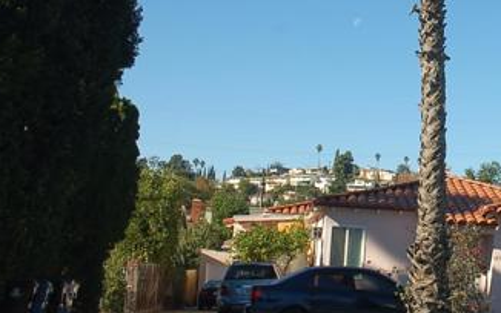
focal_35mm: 75
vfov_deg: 17.3
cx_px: 467
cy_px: 78
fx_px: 1024
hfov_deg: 26.4
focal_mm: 25
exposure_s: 1/320
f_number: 10
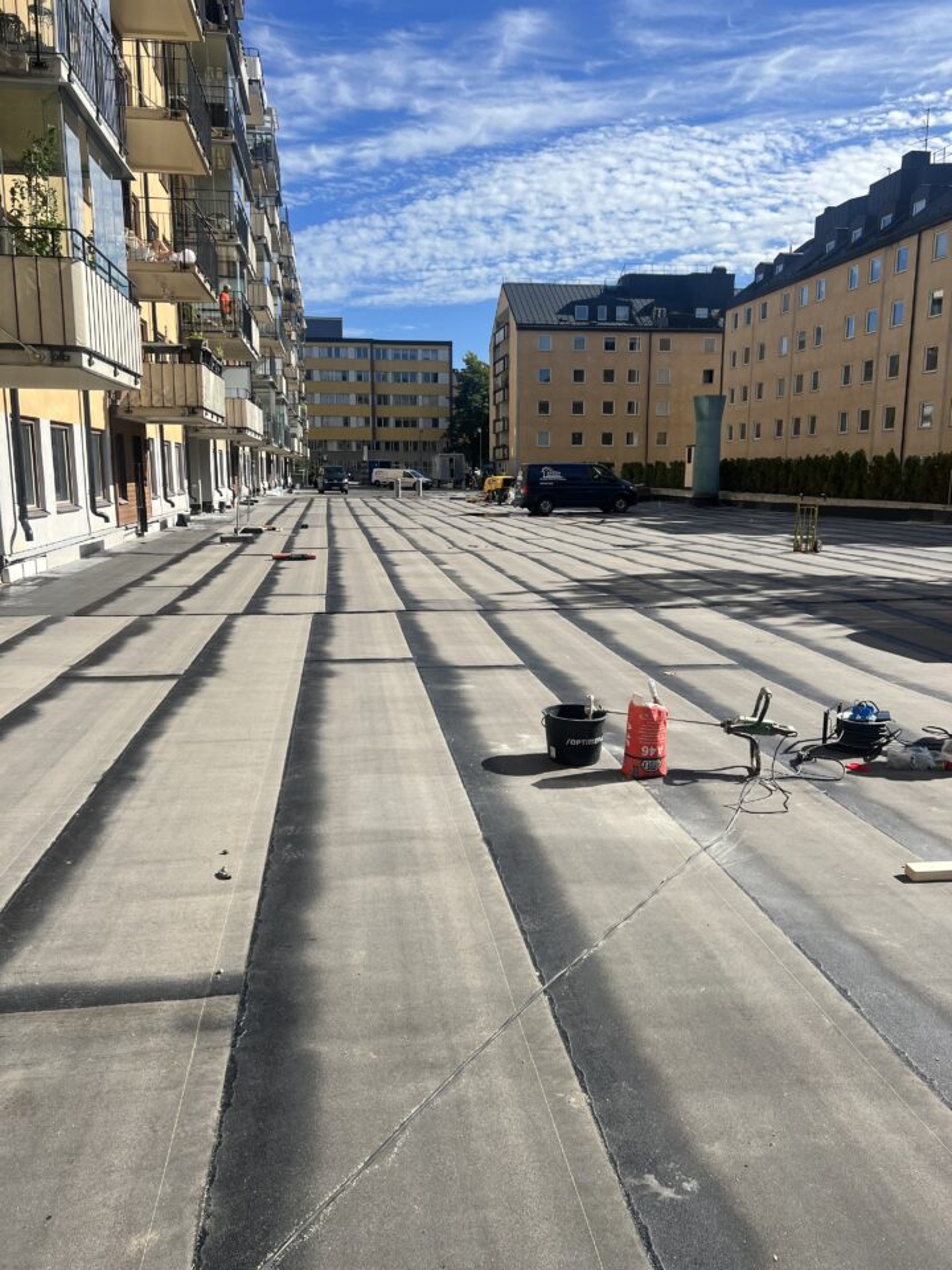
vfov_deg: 67.3
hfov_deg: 53.1
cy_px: 635
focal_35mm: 26
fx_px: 953
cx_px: 476
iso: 50
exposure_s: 1/5076
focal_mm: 5.7
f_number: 1.5
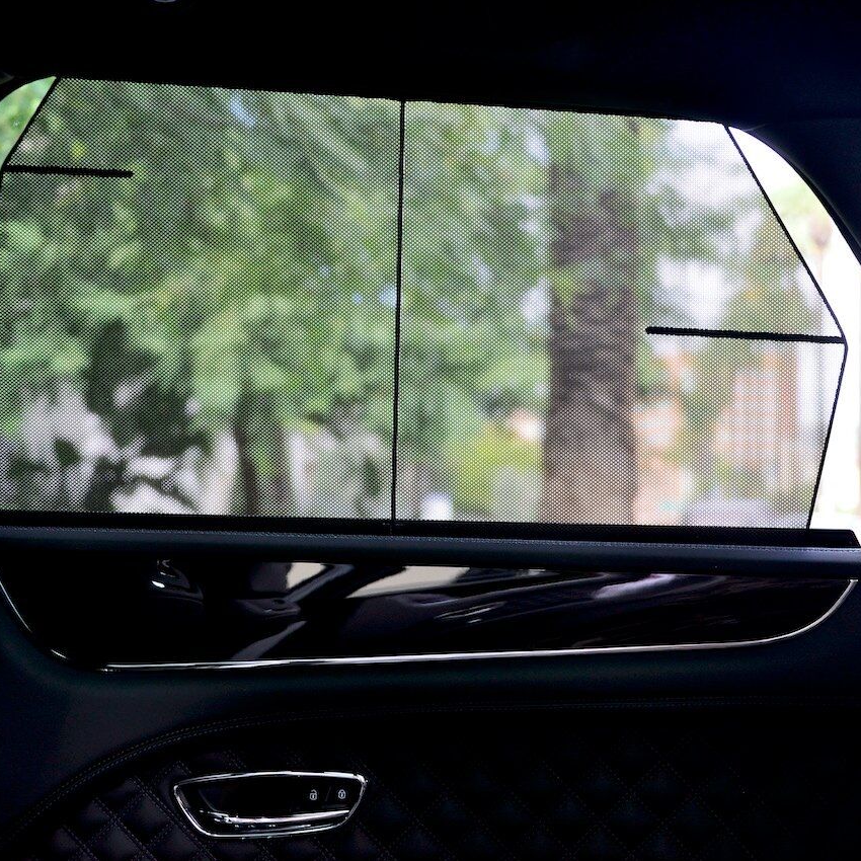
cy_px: 432
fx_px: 1801
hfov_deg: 26.9
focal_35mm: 64
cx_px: 481
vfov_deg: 26.9
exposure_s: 1/80
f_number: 4.5
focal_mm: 50
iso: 800
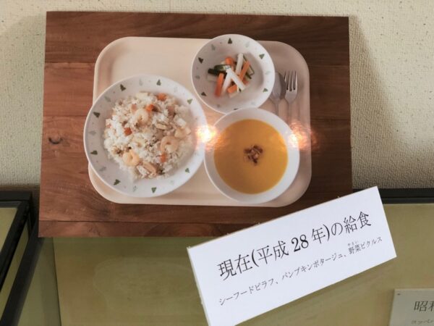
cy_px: 163
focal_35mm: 52
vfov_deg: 28.0
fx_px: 652
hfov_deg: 36.8
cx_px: 217
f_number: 2.4
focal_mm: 6
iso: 125
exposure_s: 1/33
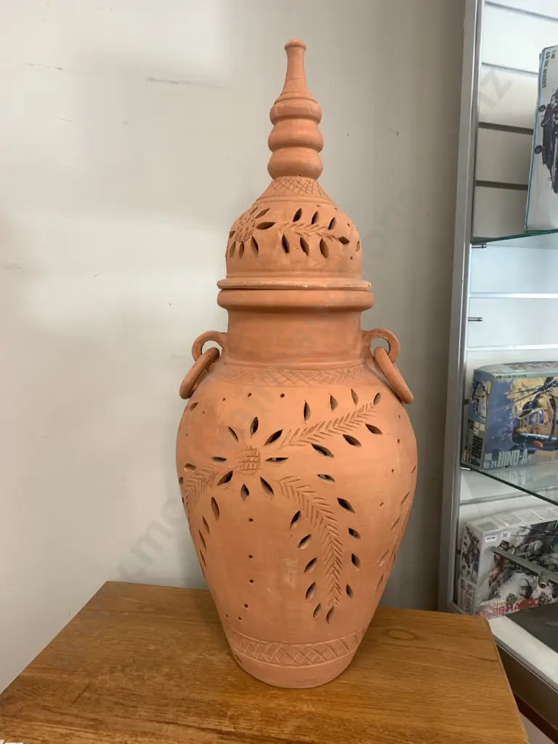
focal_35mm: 26
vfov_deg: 67.3
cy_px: 372
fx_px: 559
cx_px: 279
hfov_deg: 53.1
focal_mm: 4.25
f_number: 1.8
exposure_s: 1/50
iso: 50
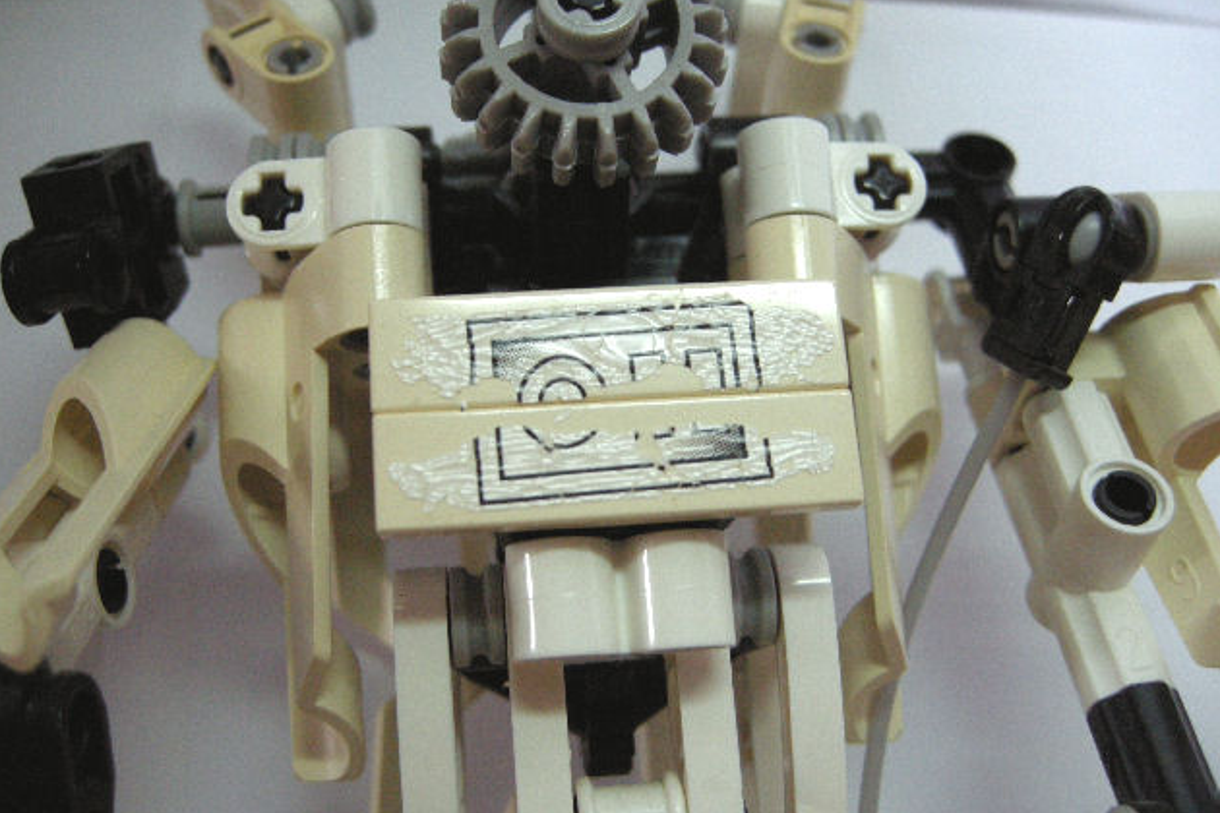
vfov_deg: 35.9
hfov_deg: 51.9
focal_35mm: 37
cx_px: 616
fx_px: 1254
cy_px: 412
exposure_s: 1/48.6
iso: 400
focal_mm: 7.5
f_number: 2.7
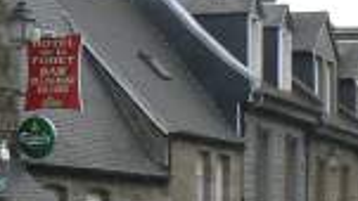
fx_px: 2212
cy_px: 27
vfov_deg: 5.2
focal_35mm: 233
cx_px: -92
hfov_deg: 9.1
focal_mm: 6
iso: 80
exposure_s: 1/160
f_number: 5.6
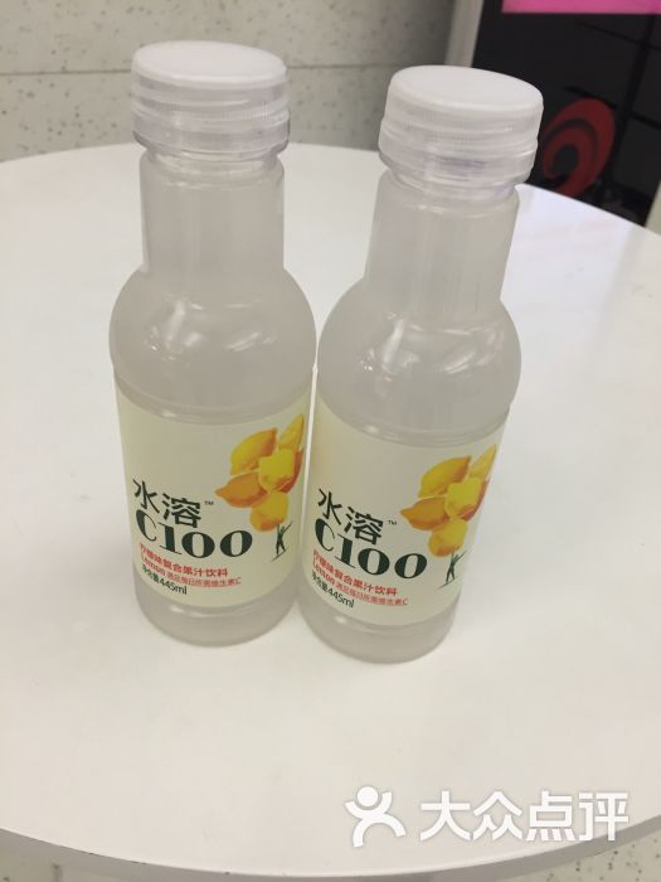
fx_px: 738
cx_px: 330
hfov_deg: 48.2
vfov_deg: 61.7
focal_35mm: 29
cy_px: 441
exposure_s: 1/33
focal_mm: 4.15
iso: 100
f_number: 2.2
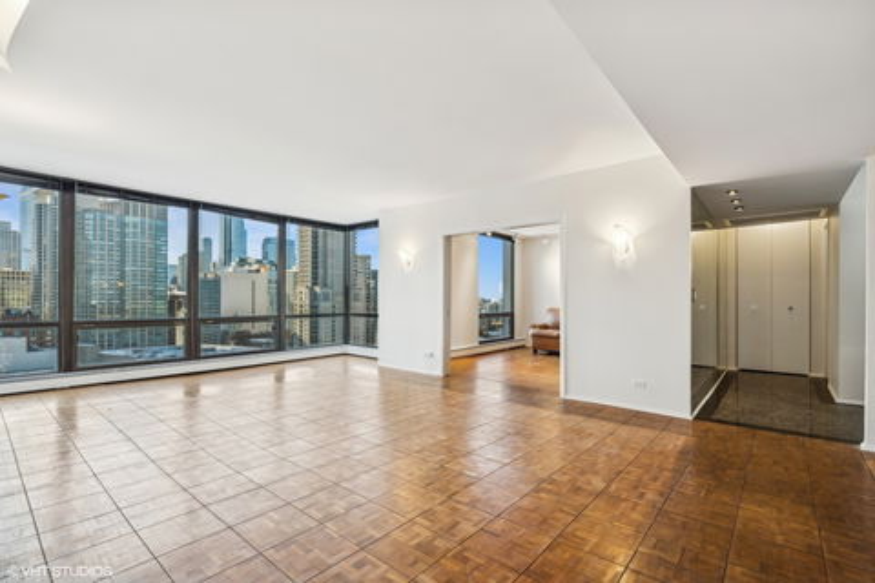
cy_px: 292
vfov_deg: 73.7
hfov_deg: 96.7
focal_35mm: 16
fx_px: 389
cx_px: 438
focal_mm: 16
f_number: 4
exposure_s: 1/125
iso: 320
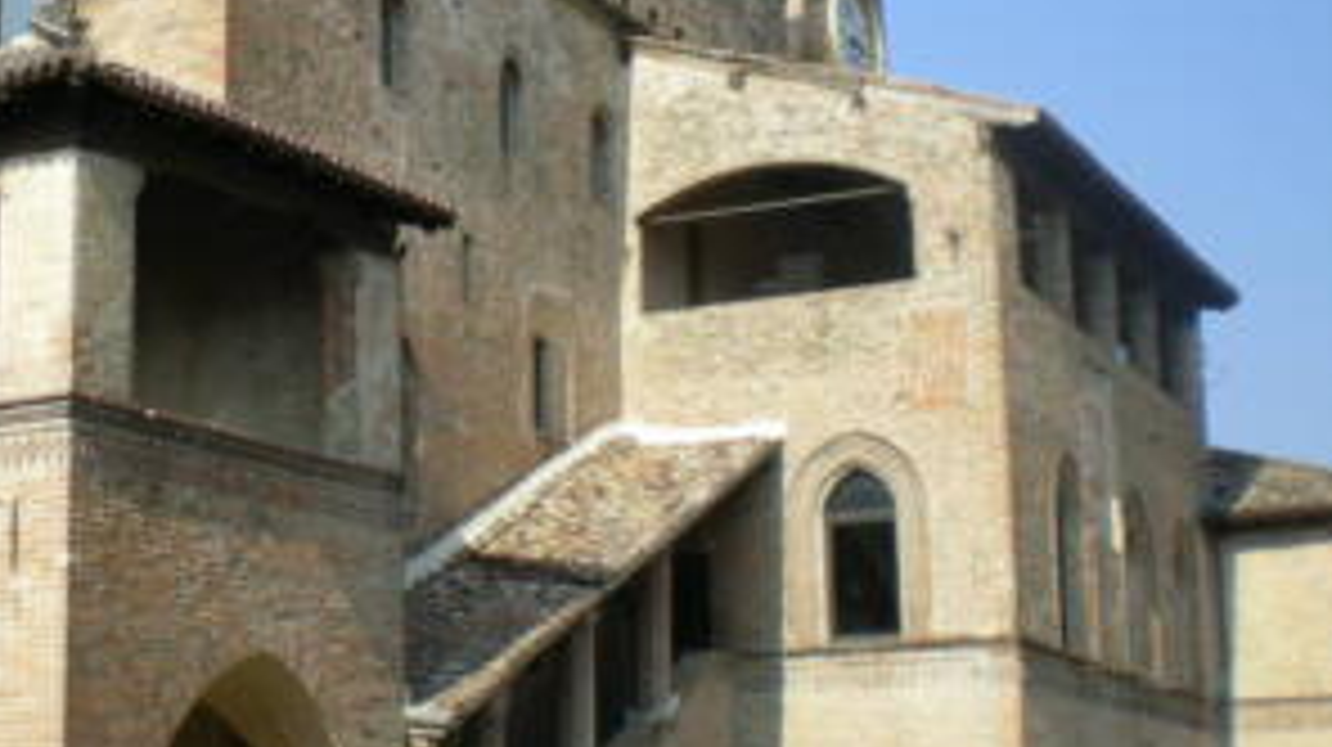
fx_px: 2471
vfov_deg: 17.2
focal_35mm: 70
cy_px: 317
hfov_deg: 29.3
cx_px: 220
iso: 50
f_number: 4.6
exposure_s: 1/308
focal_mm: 6.3
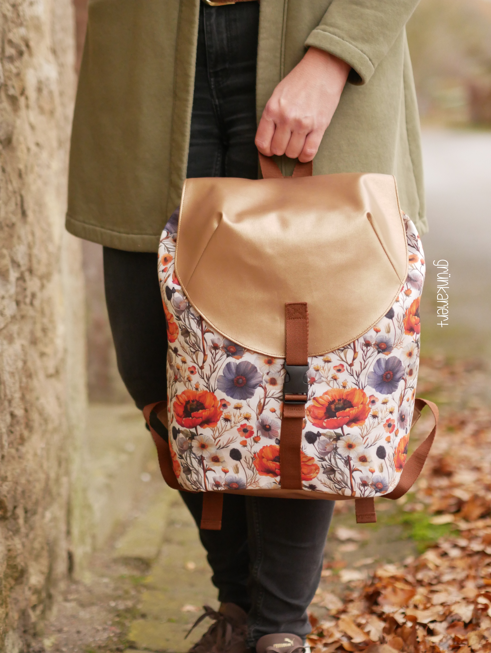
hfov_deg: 16.4
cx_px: 246
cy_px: 326
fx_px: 1701
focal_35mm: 90
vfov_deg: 21.8
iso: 1600
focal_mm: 45
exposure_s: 1/3200
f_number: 1.8
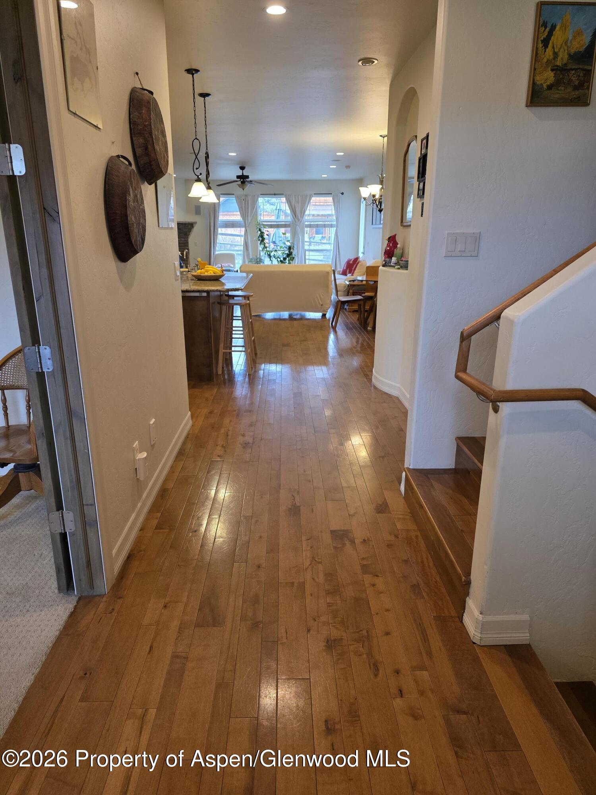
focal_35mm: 23
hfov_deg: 58.9
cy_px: 398
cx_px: 298
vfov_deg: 73.9
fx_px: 528
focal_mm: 6.3
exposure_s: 1/120
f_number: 1.7
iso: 250
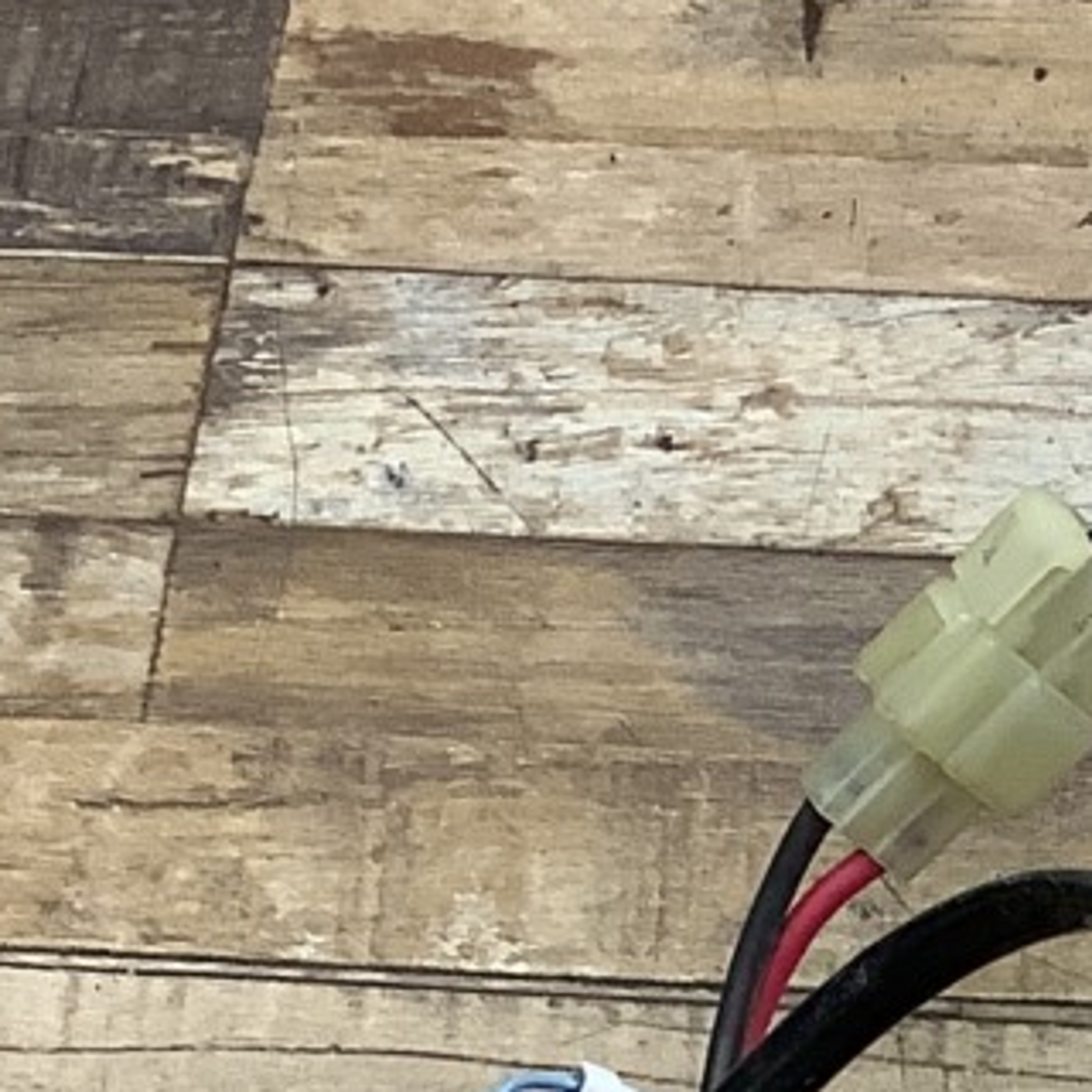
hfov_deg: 11.9
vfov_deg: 11.4
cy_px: 2012
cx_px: 1563
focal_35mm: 141
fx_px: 5032
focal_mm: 3.3
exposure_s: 1/60
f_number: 2.4
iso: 125
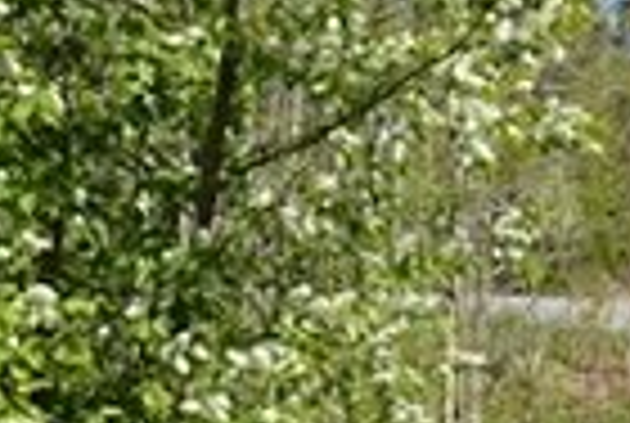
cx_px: 806
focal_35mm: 94
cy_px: 569
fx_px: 1648
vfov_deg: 14.0
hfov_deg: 20.0
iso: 100
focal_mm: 22
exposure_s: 1/200
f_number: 7.1
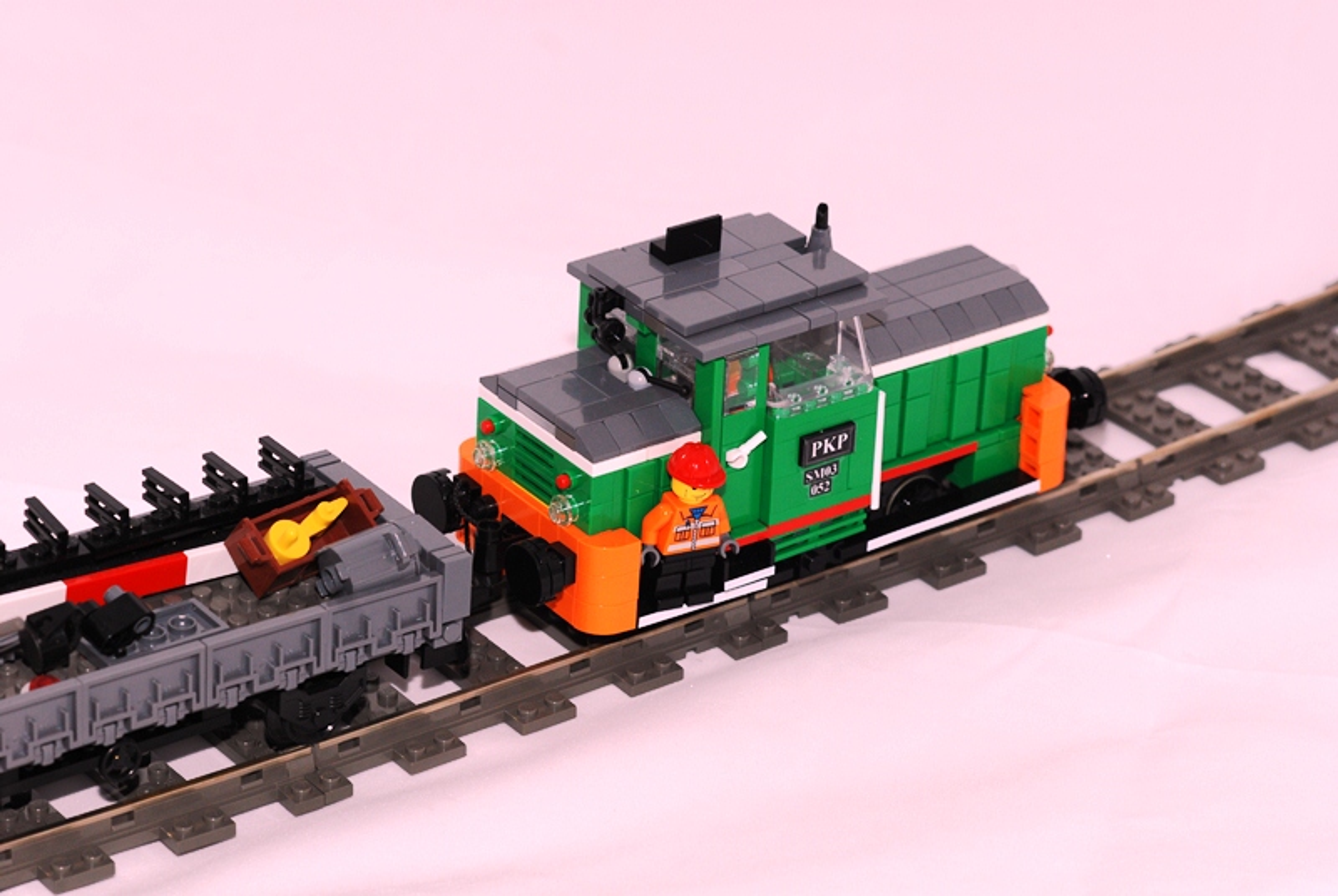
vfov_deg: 10.8
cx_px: 669
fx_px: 4746
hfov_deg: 16.0
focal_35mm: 128
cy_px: 448
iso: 320
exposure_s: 1/90
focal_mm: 85
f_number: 8
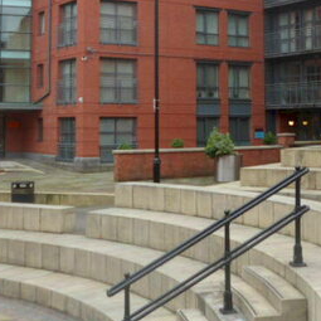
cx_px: 181
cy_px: 35
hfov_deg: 27.3
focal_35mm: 63
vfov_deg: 26.4
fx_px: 661
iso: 100
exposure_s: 1/90
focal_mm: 4.9
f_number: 3.3
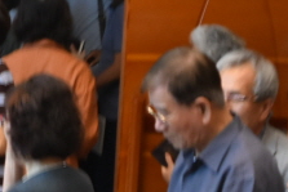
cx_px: -238
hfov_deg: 5.8
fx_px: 2794
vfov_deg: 3.9
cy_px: 357
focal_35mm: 349
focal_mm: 52
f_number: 5.6
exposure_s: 1/60
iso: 900
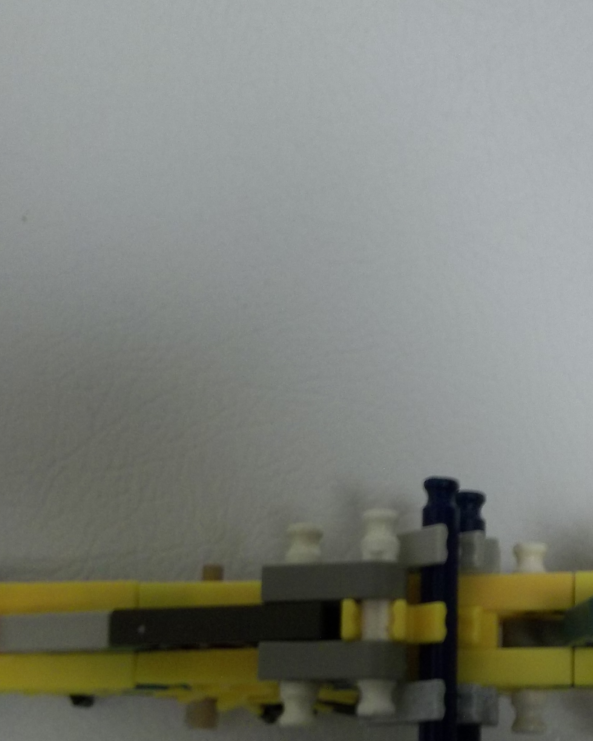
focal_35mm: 75
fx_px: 1645
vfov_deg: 25.1
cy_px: 551
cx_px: 534
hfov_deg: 20.0
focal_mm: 6.6
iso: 160
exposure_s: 1/10
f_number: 4
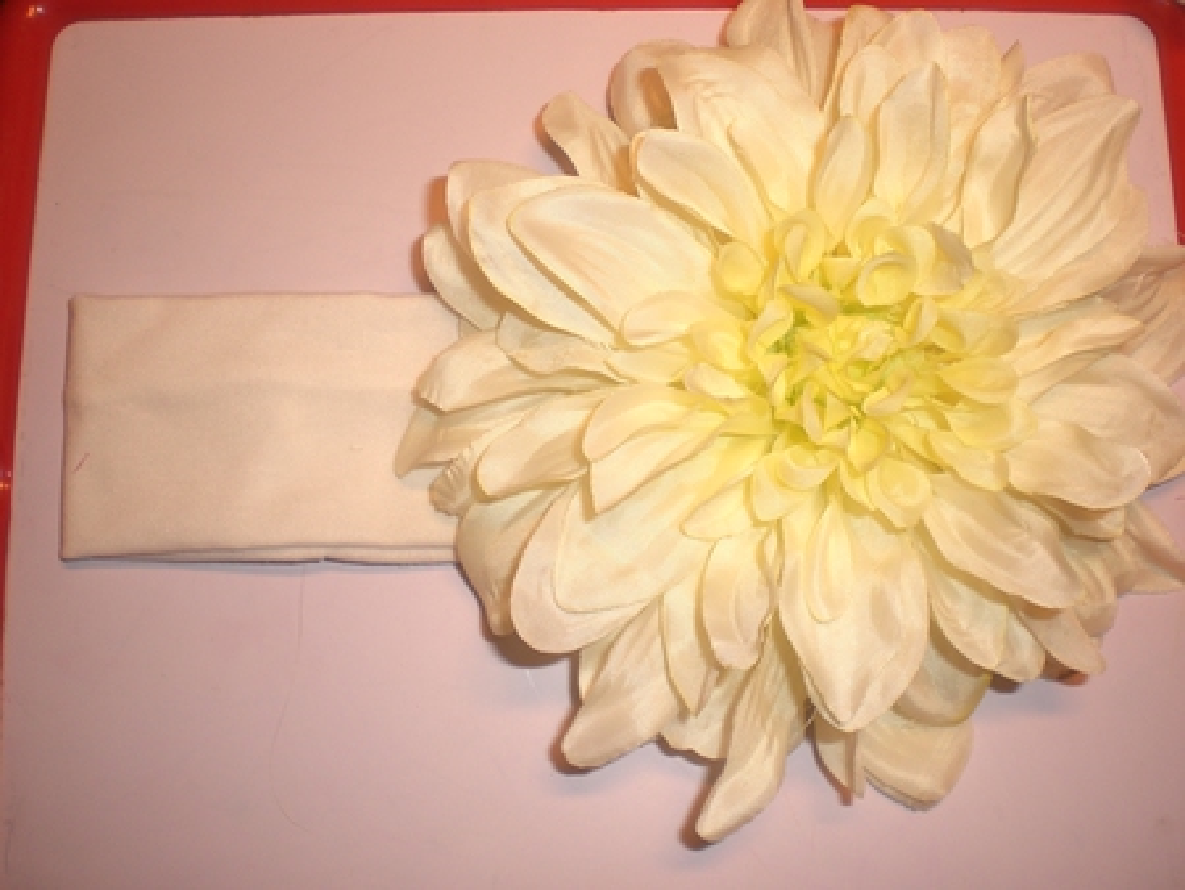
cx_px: 592
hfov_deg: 49.0
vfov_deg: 37.8
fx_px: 1302
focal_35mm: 38
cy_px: 445
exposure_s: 1/60
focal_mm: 6.3
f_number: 3.1
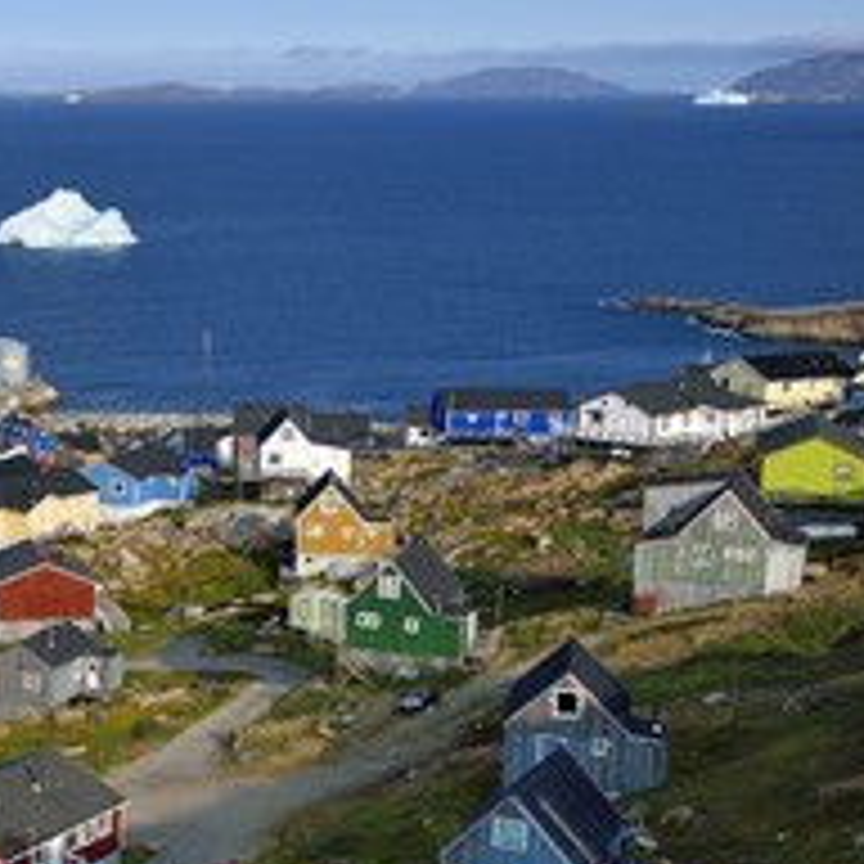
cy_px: 554
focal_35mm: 82
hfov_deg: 20.3
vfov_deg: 21.1
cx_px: -40
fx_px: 2316
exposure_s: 1/250
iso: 200
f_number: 13
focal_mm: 44
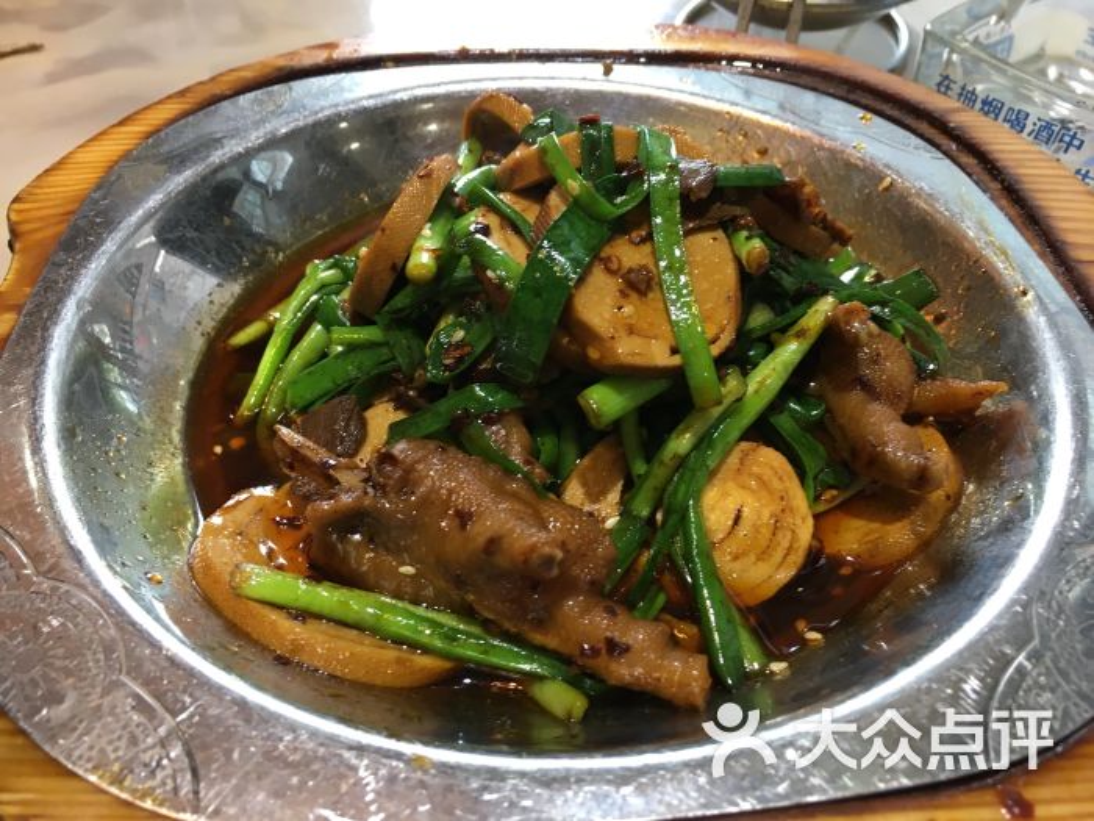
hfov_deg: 61.7
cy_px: 410
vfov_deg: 48.2
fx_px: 917
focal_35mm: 29
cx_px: 547
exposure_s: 1/33
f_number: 2.2
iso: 40
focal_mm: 4.15
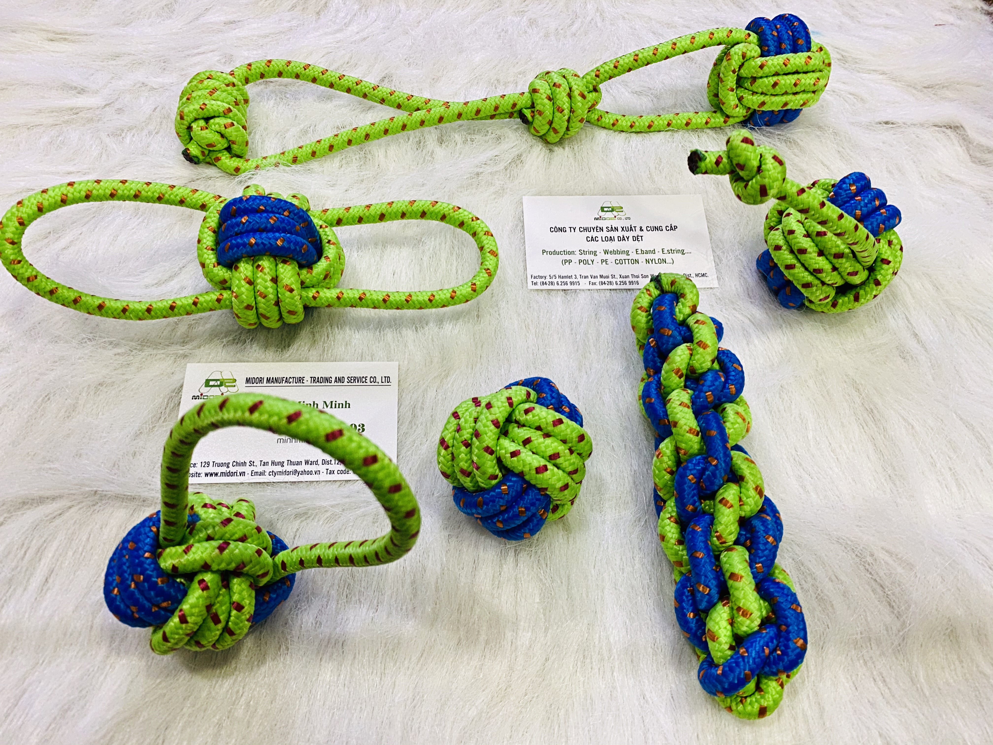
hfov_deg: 67.3
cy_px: 372
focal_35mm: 26
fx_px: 746
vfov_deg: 53.1
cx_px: 496
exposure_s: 1/50
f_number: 1.8
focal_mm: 4.25
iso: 160
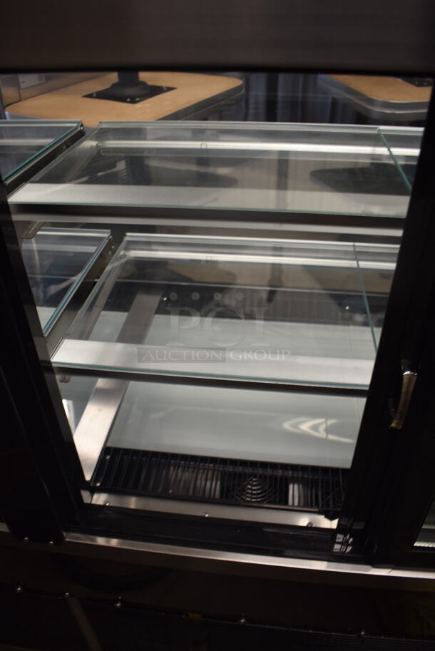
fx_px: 489
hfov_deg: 48.0
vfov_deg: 67.3
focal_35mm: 27
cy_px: 326
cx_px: 218
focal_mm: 18
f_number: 3.5
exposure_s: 1/30
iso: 320
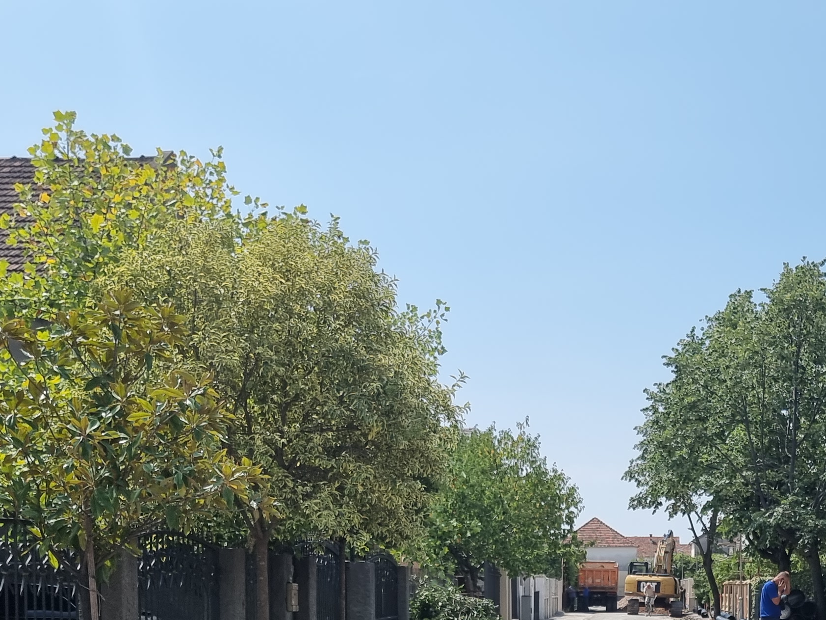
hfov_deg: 33.2
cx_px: 609
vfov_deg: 24.3
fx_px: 1360
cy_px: 649
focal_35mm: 57
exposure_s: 1/1282
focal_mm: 6.7
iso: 50
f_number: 1.8
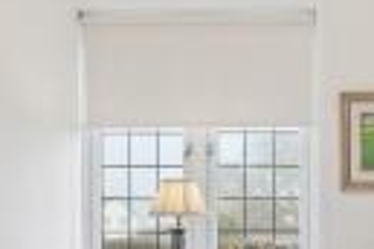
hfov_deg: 33.1
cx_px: 293
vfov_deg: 22.1
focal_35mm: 59
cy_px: 253
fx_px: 613
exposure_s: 1/80
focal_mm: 16
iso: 320
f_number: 7.1
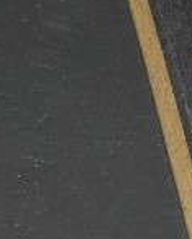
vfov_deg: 8.5
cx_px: 241
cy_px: 133
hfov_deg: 6.8
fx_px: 1611
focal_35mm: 227
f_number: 4.4
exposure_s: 1/60
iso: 200
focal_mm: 13.6
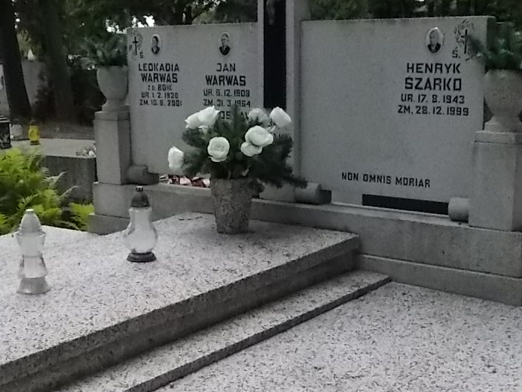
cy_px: 264
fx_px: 905
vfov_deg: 24.3
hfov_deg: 32.2
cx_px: 235
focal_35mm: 60
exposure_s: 1/320
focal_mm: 4.6
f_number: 8
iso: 400
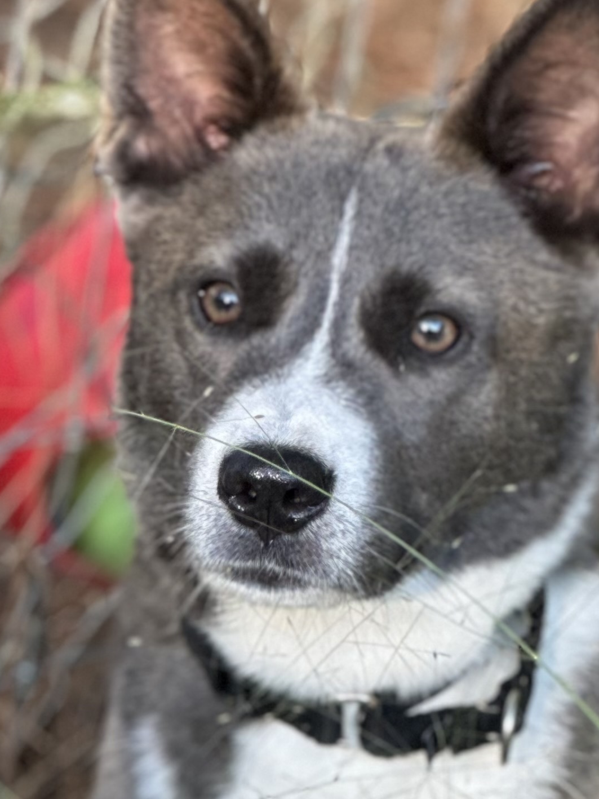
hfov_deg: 6.8
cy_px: 730
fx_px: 5054
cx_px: 424
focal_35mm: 219
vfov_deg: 9.0
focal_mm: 9
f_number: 2.8
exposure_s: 1/121
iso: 125
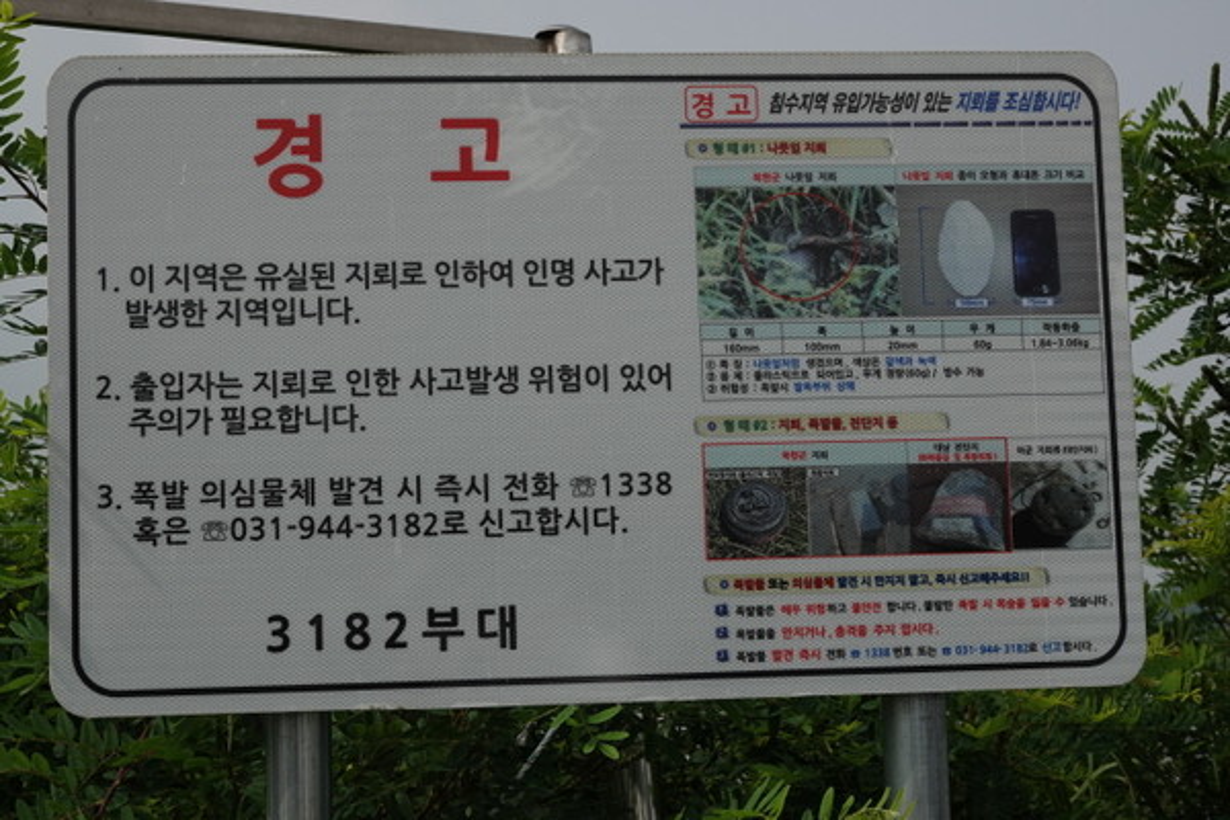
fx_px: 2460
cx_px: 615
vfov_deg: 18.9
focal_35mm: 72
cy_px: 410
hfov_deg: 28.1
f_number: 5
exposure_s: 1/1000
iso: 100
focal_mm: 26.42
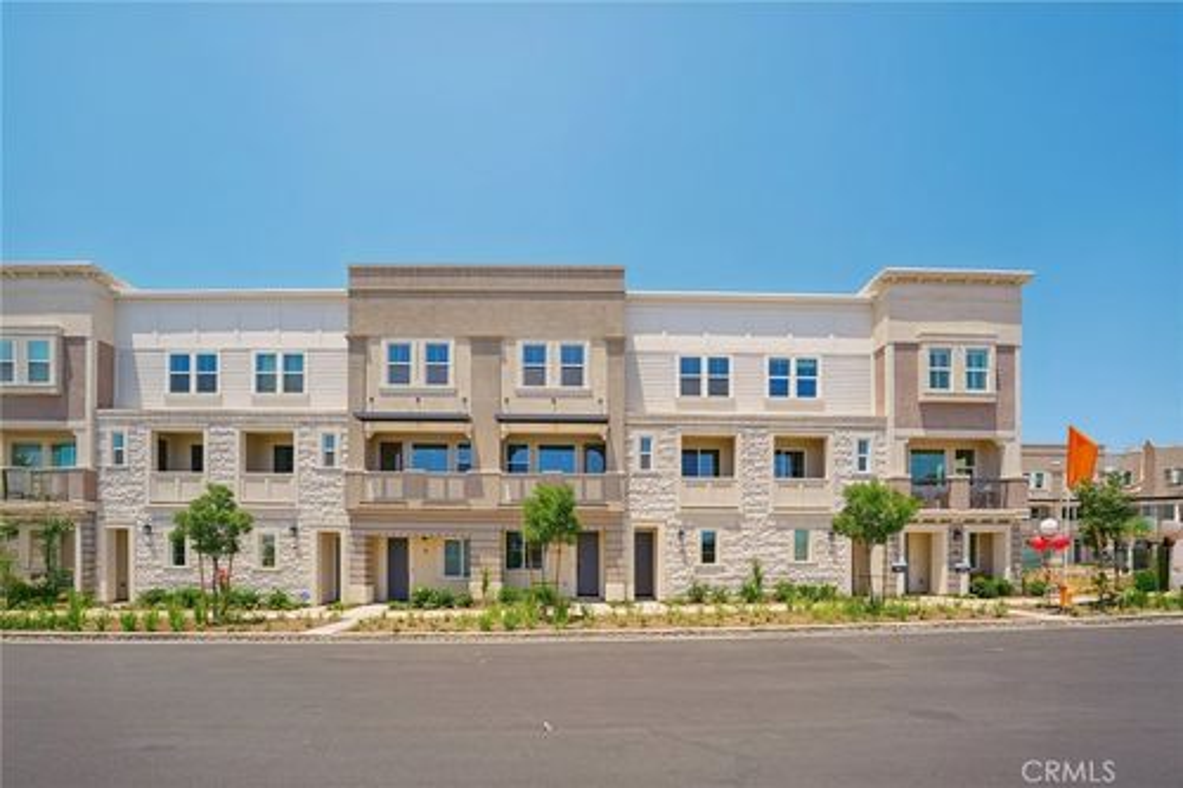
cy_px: 394
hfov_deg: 104.3
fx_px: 460
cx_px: 592
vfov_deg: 81.2
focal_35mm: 14
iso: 100
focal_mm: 14
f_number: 6.3
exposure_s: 1/125
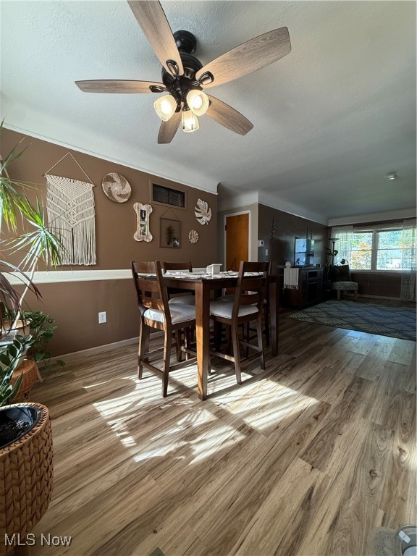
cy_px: 278
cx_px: 208
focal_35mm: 14
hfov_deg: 85.7
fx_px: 225
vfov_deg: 102.1
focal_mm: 2.22
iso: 250
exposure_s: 1/120
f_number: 2.2
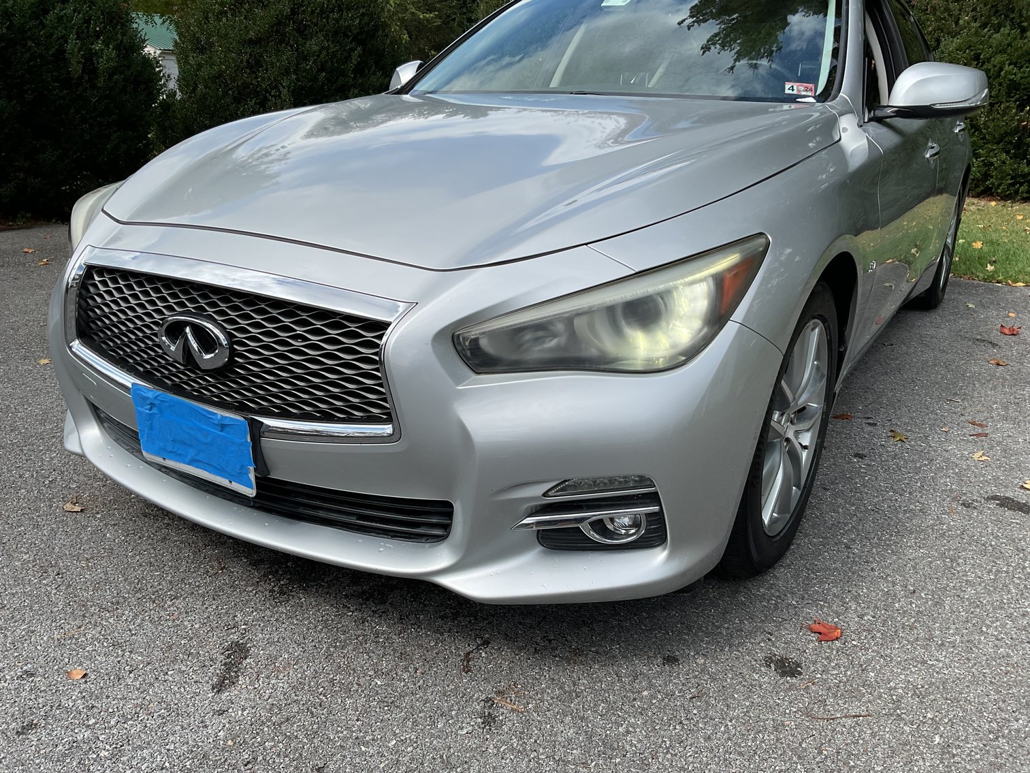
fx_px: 863
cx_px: 515
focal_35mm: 29
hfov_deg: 61.7
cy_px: 386
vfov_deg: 48.2
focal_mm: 3
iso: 16
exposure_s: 1/1730
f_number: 1.8
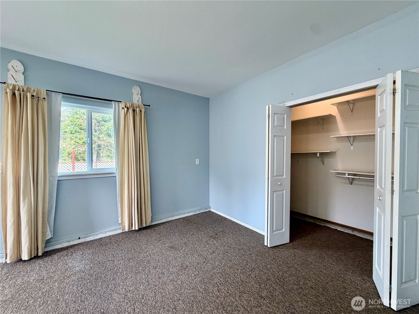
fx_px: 169
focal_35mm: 14
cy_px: 157
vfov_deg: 85.7
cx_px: 210
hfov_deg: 102.1
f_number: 2.2
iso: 160
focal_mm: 2.22
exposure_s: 1/120
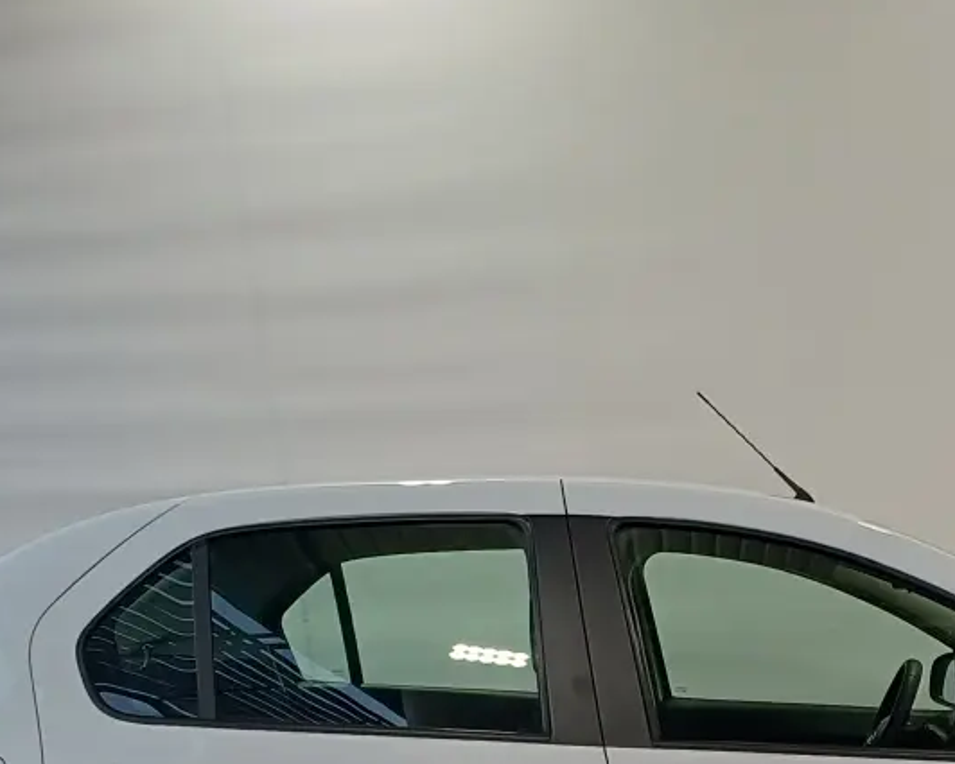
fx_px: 1866
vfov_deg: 21.8
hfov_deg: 28.4
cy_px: 868
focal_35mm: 66
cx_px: 671
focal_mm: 4.65
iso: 80
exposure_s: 1/100
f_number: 1.8
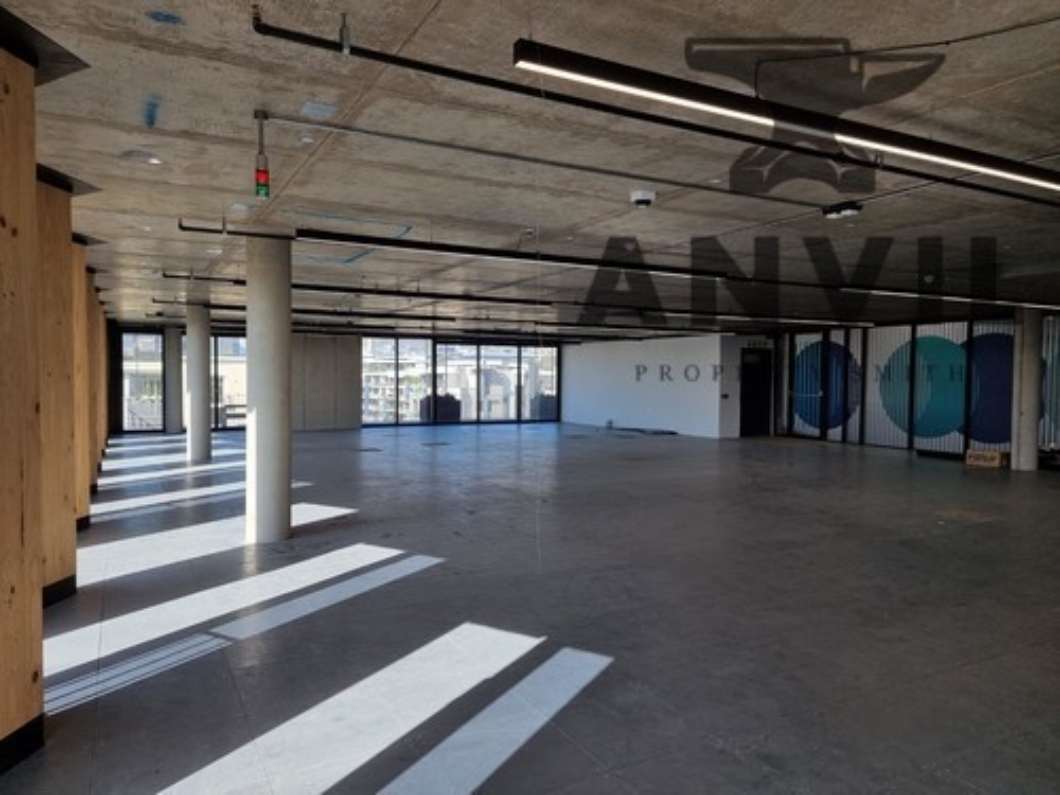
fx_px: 735
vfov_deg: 56.8
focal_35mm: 24
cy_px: 398
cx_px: 530
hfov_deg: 71.6
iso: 50
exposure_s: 1/197
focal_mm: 6.7
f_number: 1.8
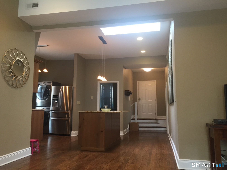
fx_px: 190
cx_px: 114
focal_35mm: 29
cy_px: 85
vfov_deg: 48.2
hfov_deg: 61.7
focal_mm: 4.15
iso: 100
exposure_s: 1/30
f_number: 2.2
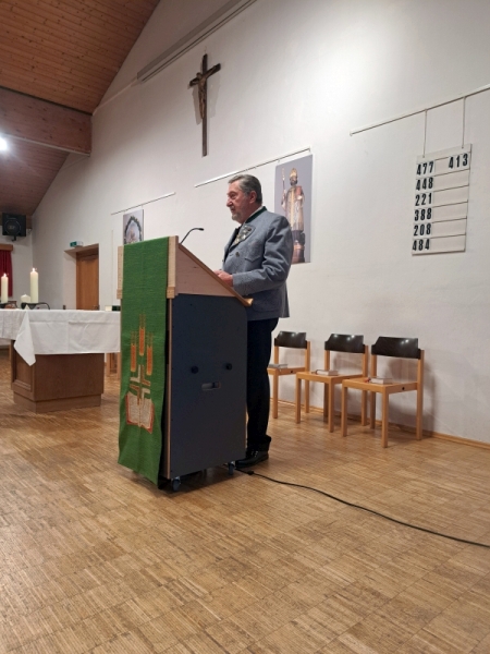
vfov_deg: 71.6
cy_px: 327
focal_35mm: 24
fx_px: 453
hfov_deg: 56.8
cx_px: 245
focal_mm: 5.23
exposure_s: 1/50
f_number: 1.8
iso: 160
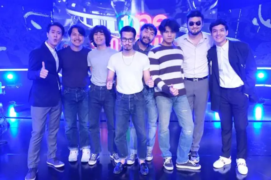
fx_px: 225
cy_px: 90
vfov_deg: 43.4
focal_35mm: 30
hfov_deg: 62.0
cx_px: 136
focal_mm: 20.1
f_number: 5
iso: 12800
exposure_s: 1/500
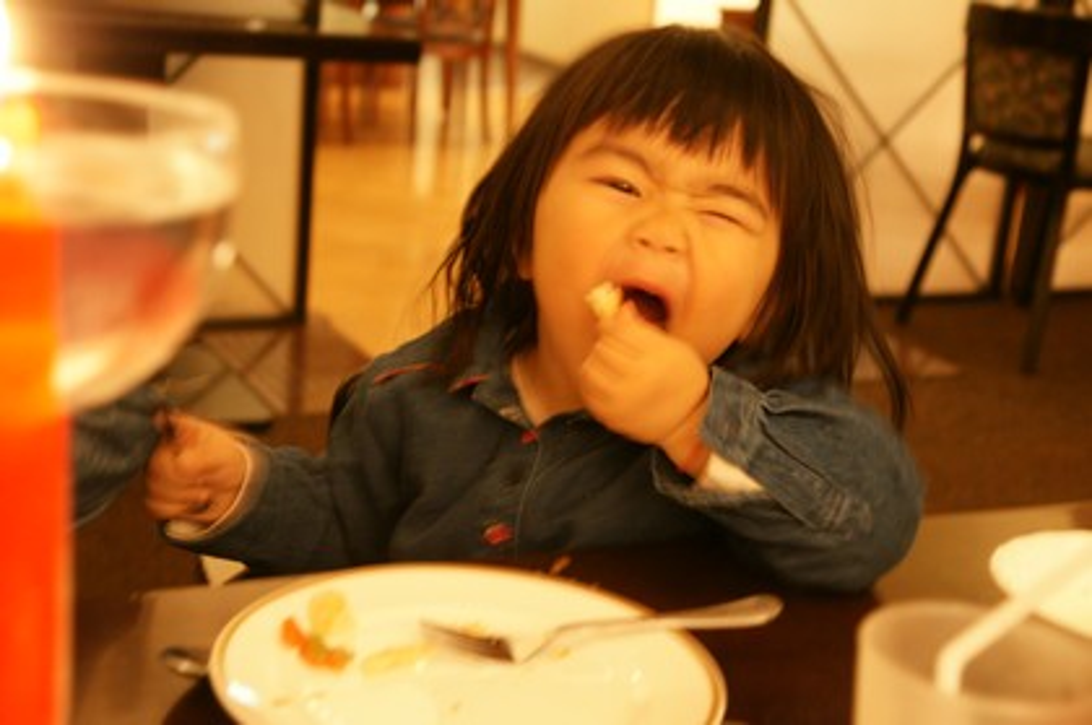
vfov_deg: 22.6
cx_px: 546
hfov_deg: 33.4
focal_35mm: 60
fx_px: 1818
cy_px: 362
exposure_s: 1/4
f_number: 5
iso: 800
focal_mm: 40
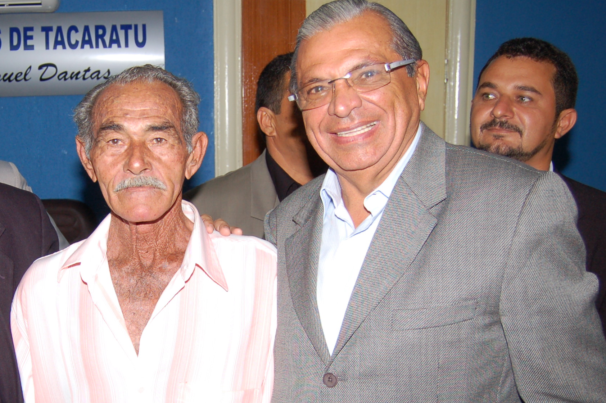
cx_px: 164
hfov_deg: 38.2
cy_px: 266
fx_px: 856
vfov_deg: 26.4
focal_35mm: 51
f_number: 3.5
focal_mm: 19
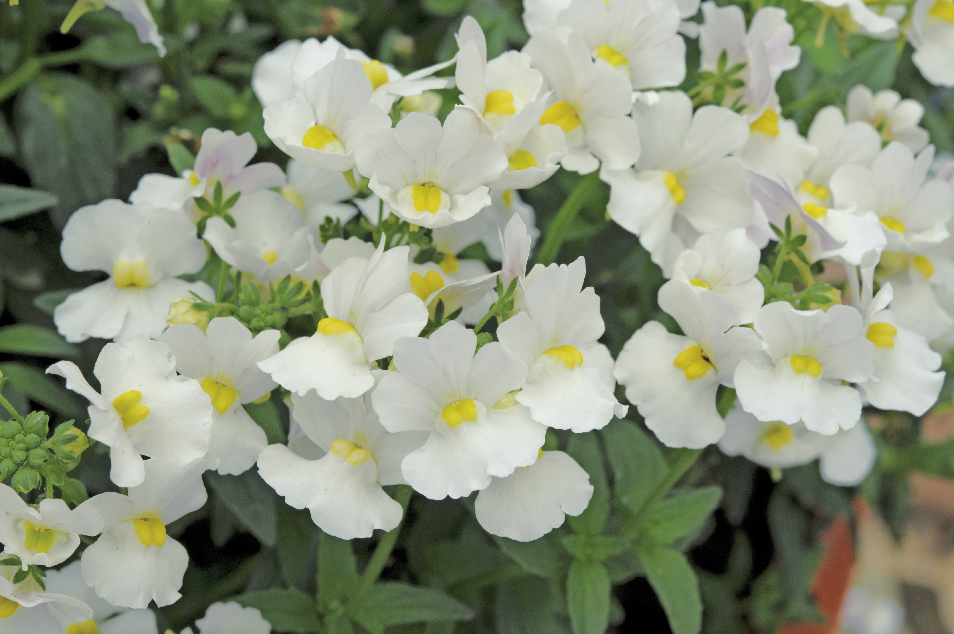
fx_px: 2382
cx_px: 477
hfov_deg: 22.6
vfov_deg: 15.2
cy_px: 317
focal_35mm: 90
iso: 200
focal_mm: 60
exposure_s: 1/125
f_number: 14
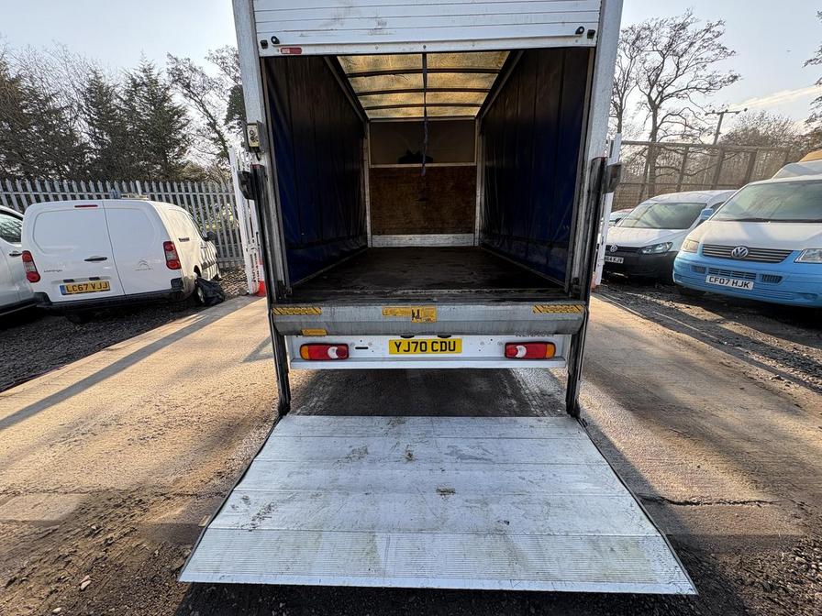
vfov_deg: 85.7
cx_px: 411
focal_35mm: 14
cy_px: 308
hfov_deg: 102.1
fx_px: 332
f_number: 2.2
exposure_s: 1/202
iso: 40
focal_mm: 2.22
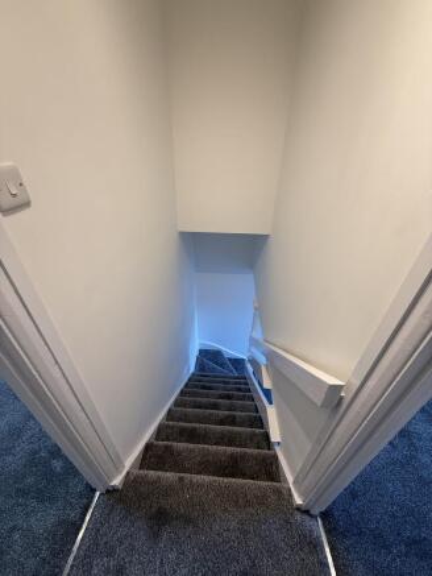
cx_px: 216
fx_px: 233
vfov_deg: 102.0
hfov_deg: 85.7
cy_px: 288
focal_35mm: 14
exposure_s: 1/100
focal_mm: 2.22
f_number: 2.2
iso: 125
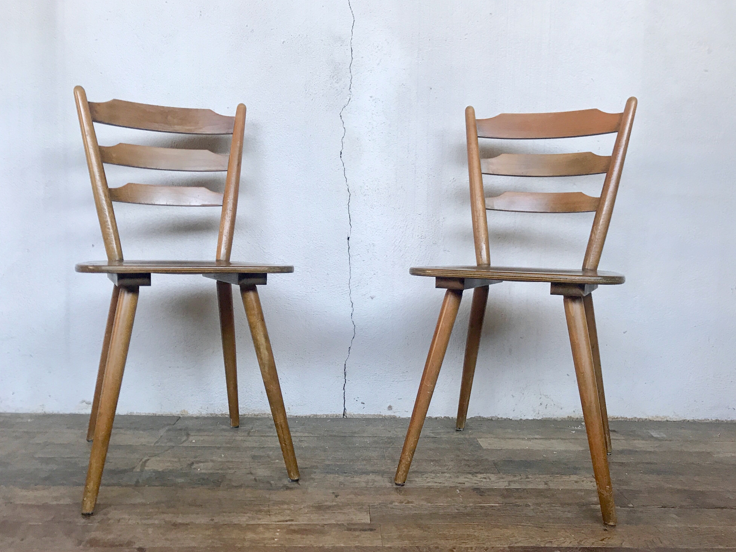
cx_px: 362
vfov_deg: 48.2
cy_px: 281
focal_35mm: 29
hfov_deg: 61.7
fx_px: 617
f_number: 1.8
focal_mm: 3.99
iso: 32
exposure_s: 1/33
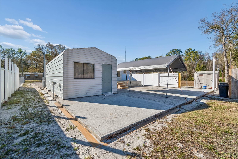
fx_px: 99
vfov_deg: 77.3
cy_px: 80
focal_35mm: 15
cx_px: 119
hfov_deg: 100.4
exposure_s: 1/160
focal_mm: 10
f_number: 7.1
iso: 100
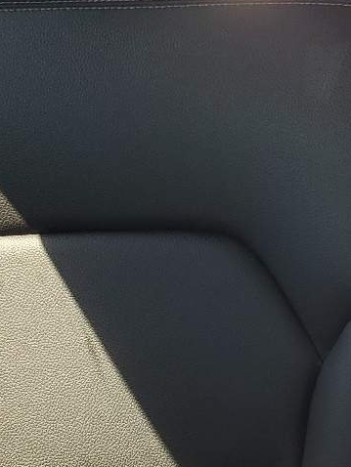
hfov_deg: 14.8
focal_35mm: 87
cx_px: 636
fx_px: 1175
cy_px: 260
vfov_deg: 22.5
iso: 50
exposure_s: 1/128
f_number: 1.5
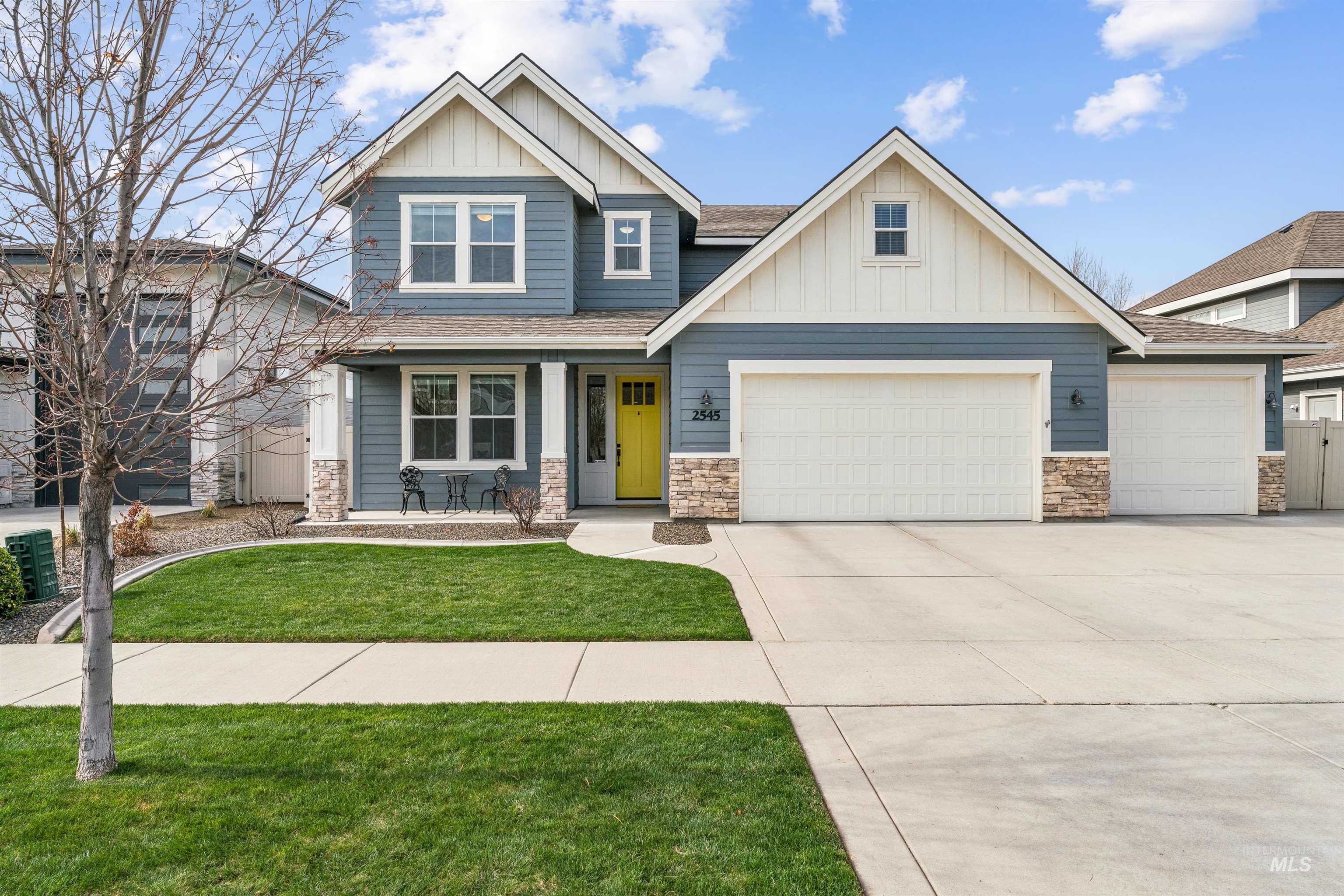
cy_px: 448
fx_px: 762
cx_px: 672
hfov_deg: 82.9
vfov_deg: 60.9
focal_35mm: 20
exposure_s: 1/200
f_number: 13
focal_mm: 20.4
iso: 400
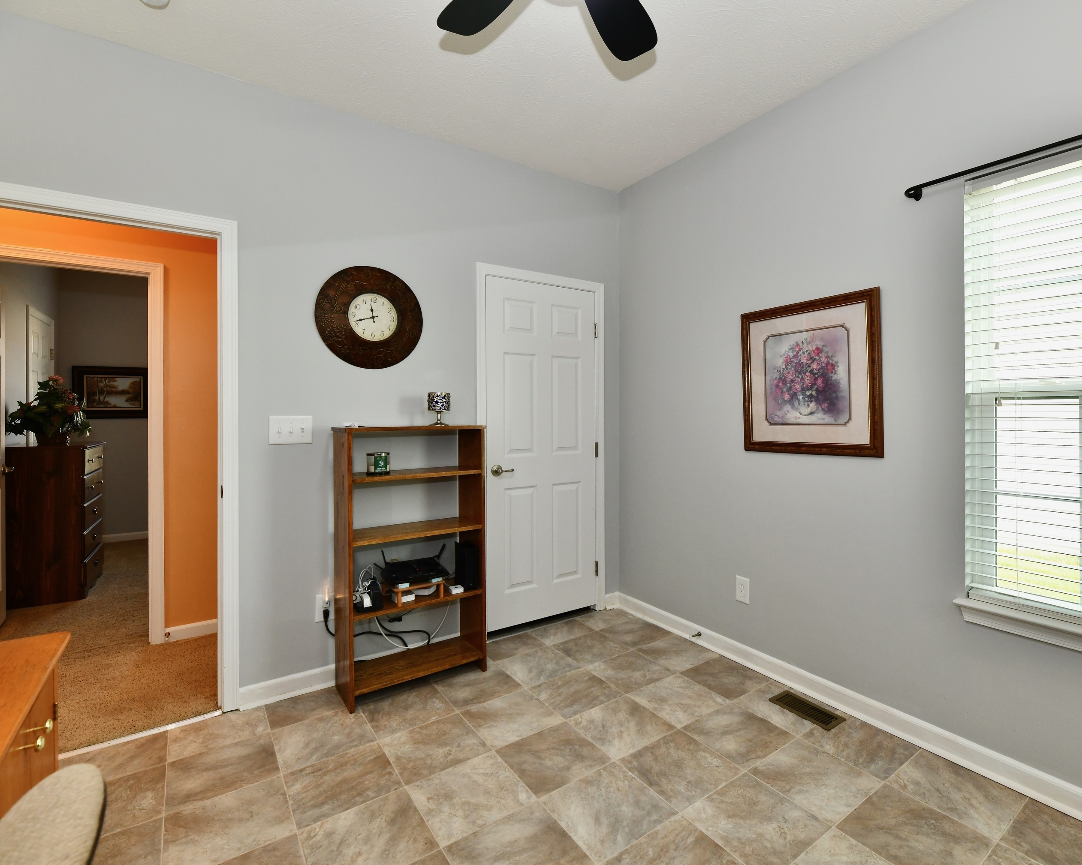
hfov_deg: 92.9
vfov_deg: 80.4
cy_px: 431
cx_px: 586
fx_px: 512
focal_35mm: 16
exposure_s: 1/60
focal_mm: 14
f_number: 6.3
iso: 640
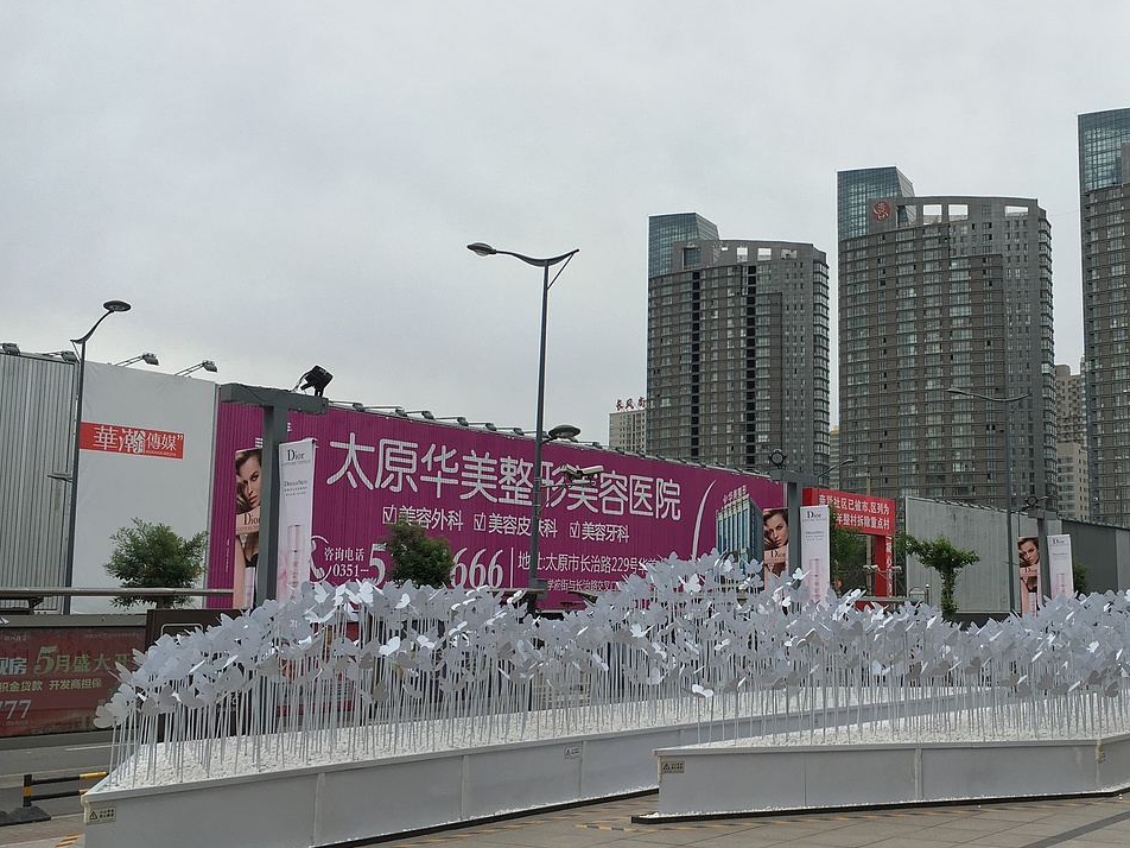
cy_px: 441
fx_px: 1273
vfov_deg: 36.8
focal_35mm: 39
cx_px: 753
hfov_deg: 47.1
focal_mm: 4.15
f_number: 2.2
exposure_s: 1/405
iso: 25
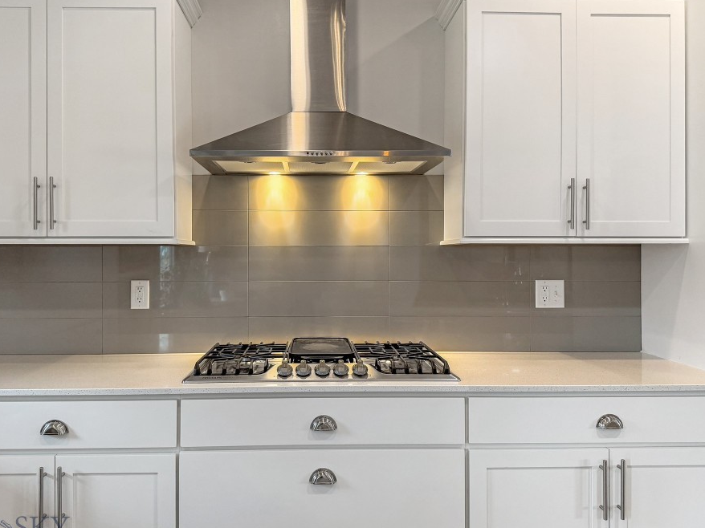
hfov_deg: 63.4
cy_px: 254
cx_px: 324
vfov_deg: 49.7
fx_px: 570
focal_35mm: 28
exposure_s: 1/120
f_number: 1.8
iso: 200
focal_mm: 6.76
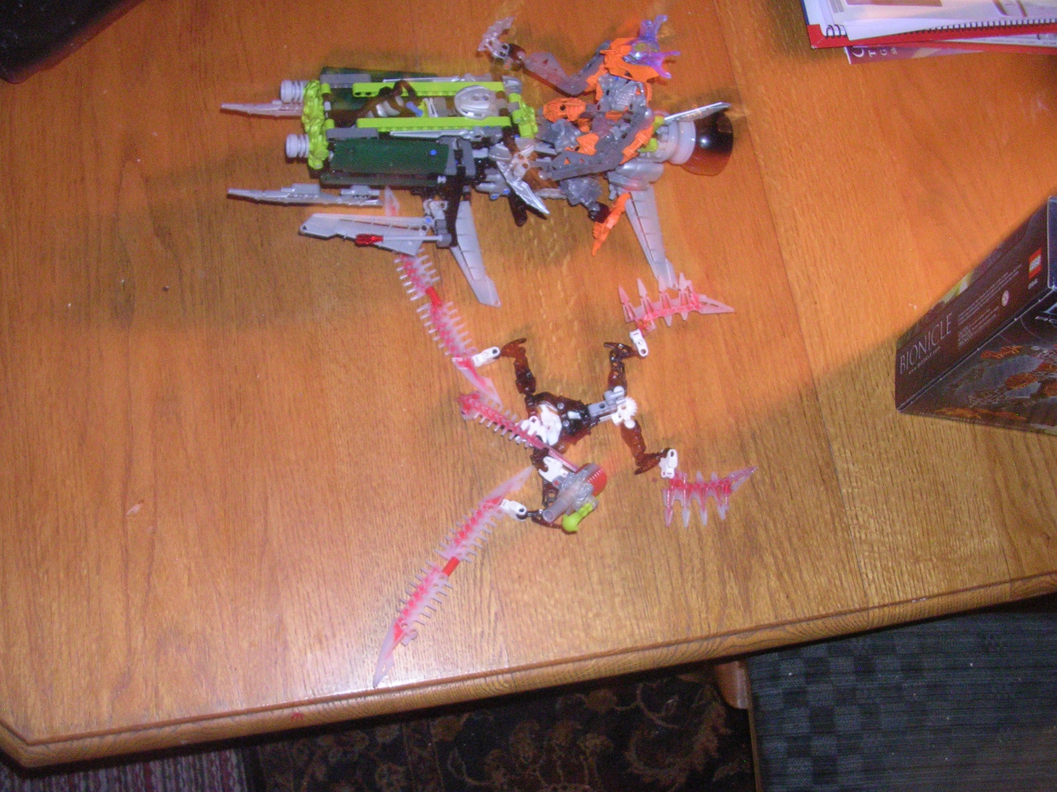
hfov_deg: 49.0
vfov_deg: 37.7
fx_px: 1160
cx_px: 528
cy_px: 396
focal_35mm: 38
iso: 200
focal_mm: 5.8
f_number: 2.8
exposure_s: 1.5
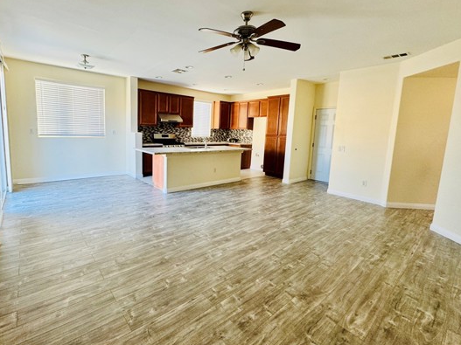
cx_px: 203
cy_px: 157
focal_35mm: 17
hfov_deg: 90.6
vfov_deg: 74.5
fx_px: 226
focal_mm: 2.22
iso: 200
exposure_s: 1/99
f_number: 2.2
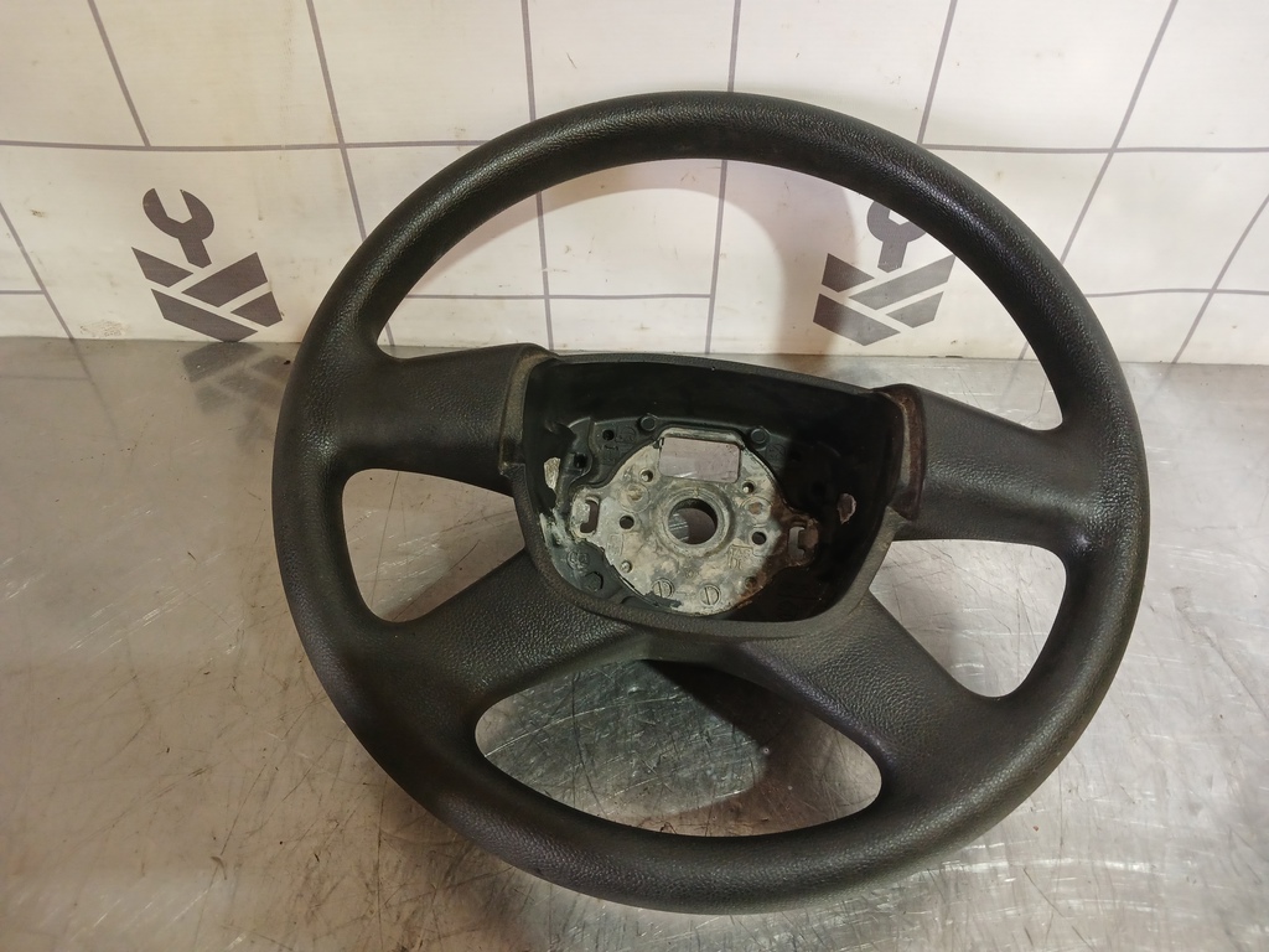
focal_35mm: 27
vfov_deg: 51.4
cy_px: 476
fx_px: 990
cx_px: 634
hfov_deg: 65.3
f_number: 1.8
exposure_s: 1/50
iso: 250
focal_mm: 4
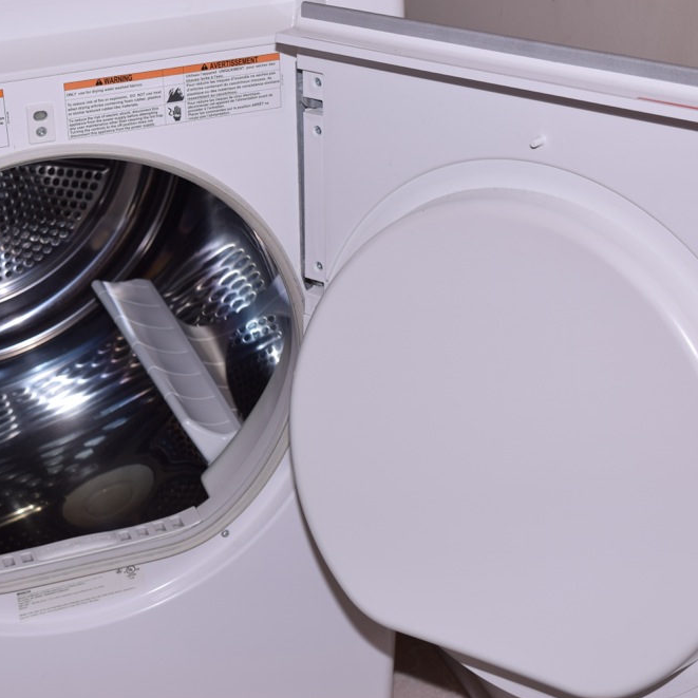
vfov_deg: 21.4
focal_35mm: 81
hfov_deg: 21.3
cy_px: 351
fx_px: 1848
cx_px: 263
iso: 100
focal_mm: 42
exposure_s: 1/60
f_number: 6.3
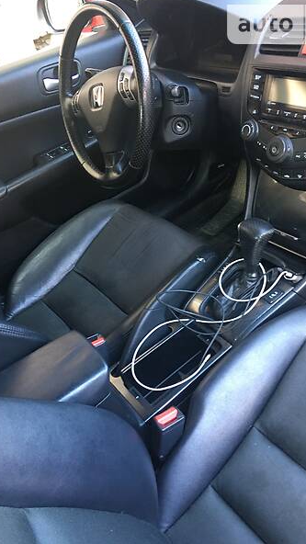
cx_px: 166
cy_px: 269
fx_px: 462
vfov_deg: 61.0
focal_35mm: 32
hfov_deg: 36.7
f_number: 2.2
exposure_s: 1/10
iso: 80
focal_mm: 4.2
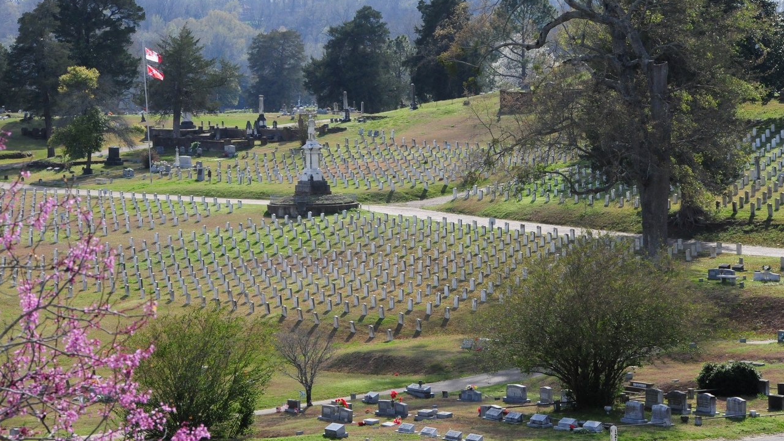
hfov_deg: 16.6
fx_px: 2681
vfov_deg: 9.4
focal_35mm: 129
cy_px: 189
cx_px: 392
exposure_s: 1/800
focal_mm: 82
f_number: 14
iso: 1000
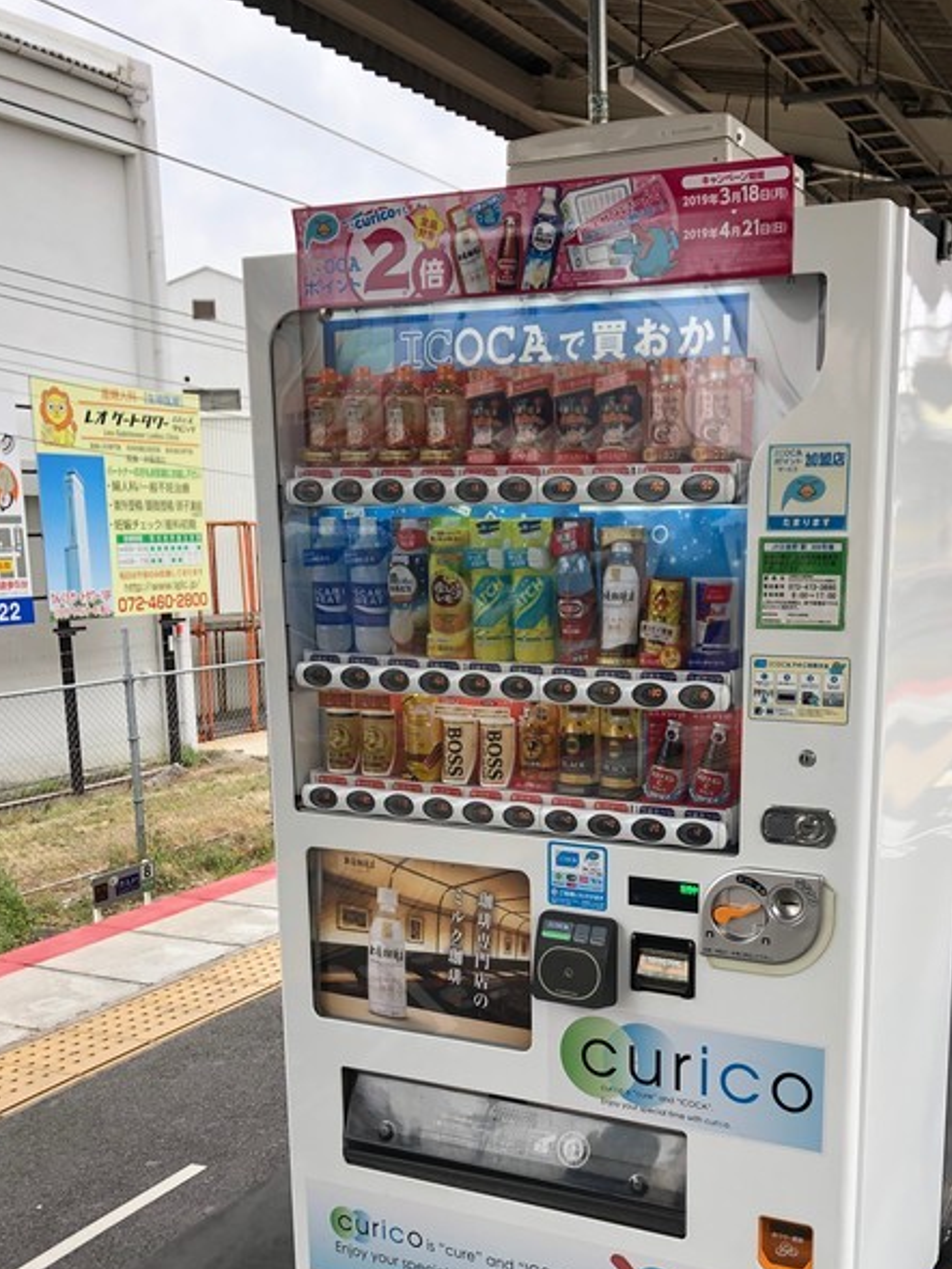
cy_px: 845
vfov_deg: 48.2
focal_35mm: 38
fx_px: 1393
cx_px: 601
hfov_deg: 37.5
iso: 20
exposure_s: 1/179
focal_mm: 3.99
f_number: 1.8
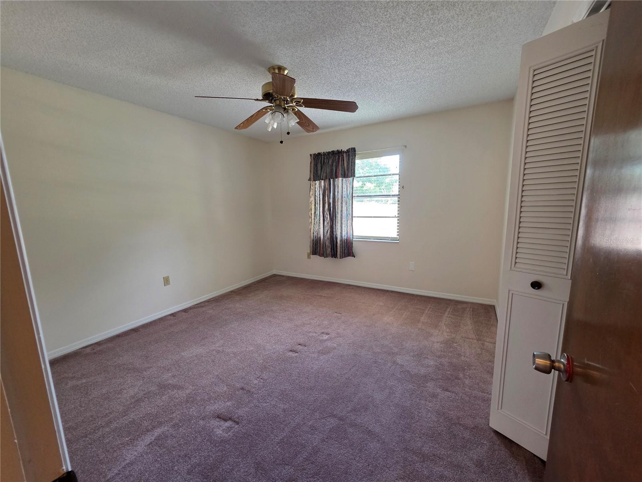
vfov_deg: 89.9
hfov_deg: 106.2
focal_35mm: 13
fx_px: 241
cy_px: 241
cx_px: 321
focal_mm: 2.2
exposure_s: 1/60
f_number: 1.9
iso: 320
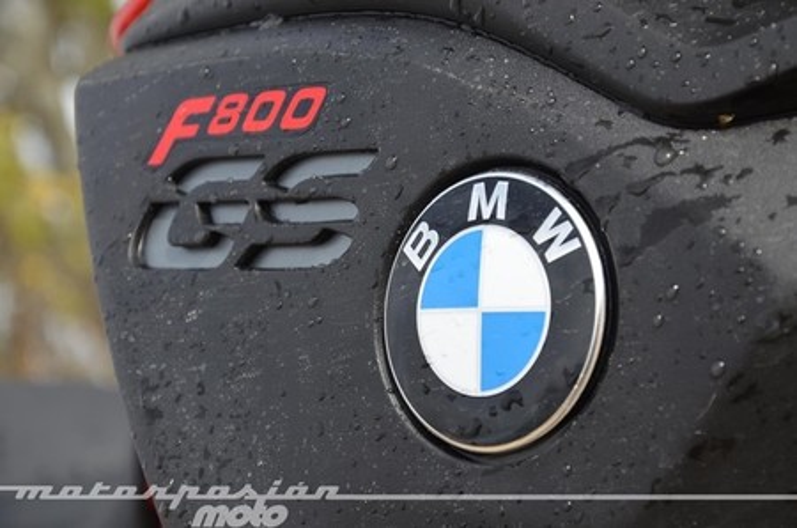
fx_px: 2651
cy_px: 264
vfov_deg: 11.4
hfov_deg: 17.1
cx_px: 398
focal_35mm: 120
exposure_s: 1/640
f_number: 8
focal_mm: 80
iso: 320
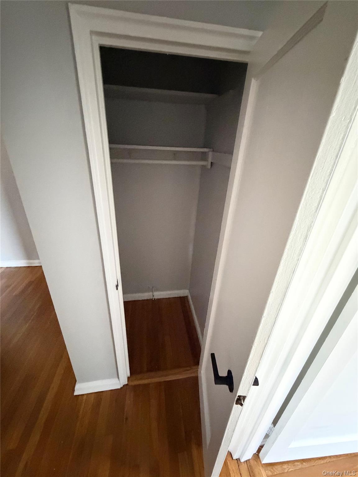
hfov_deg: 85.7
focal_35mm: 14
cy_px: 238
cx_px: 179
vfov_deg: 102.1
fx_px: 193
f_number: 2.2
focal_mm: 2.22
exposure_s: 1/44
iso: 1250
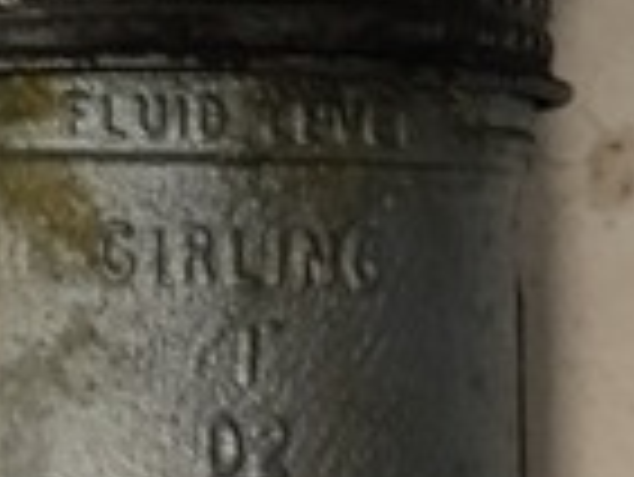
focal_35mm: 164
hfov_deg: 10.7
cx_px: -769
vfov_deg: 9.0
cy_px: -50
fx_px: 3006
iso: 125
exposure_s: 1/33
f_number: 2.2
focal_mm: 4.15
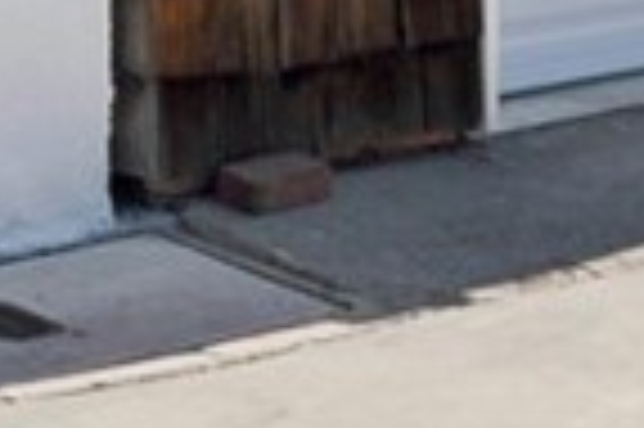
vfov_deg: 6.6
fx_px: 3449
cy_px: -750
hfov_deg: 10.0
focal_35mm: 193
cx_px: -540
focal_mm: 27
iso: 100
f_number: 9
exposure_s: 1/500
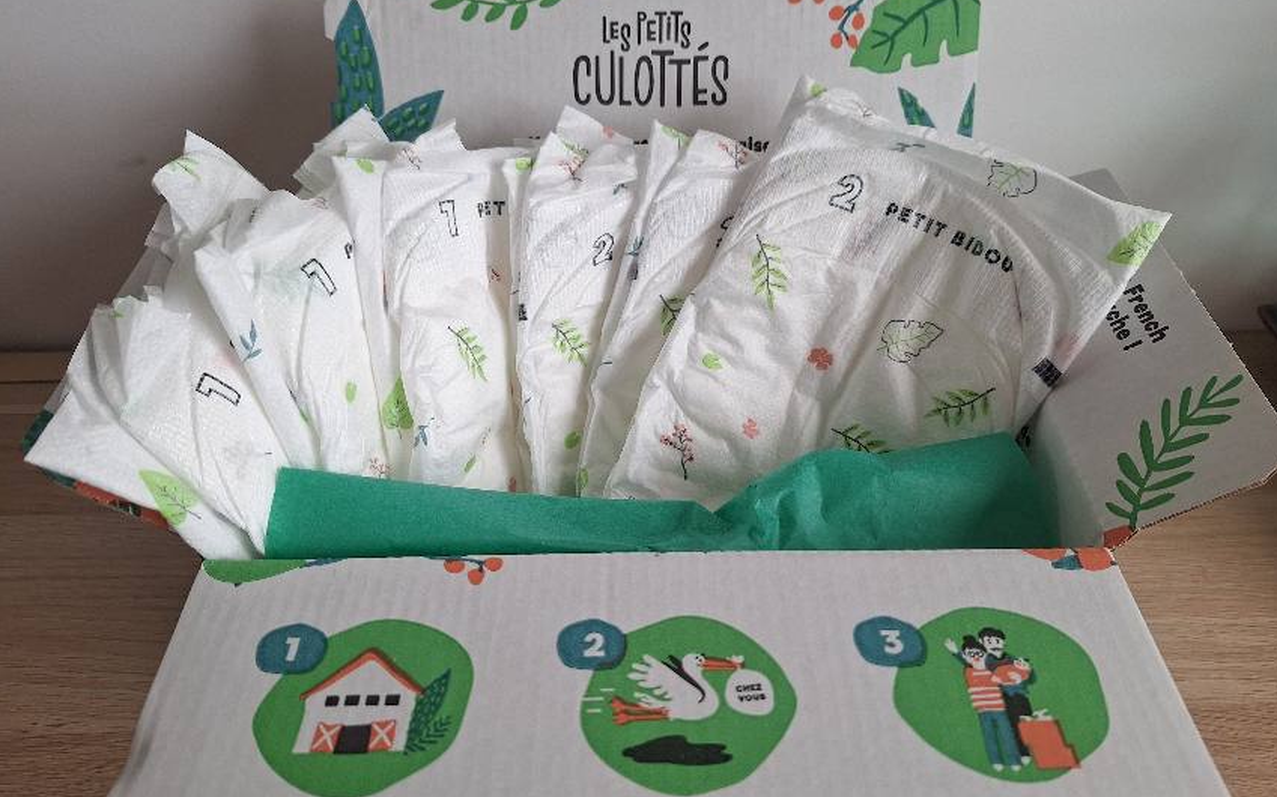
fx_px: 870
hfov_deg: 72.6
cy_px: 401
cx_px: 641
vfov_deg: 49.2
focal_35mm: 25
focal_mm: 5.54
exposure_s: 1/50
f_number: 1.8
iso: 40
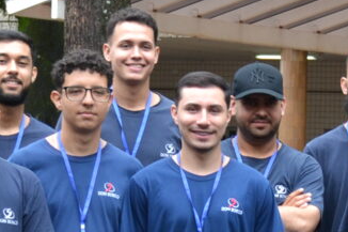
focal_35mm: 265
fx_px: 2560
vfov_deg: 5.1
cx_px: 528
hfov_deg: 7.6
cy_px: 360
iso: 280
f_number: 5.6
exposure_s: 1/125
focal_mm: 30
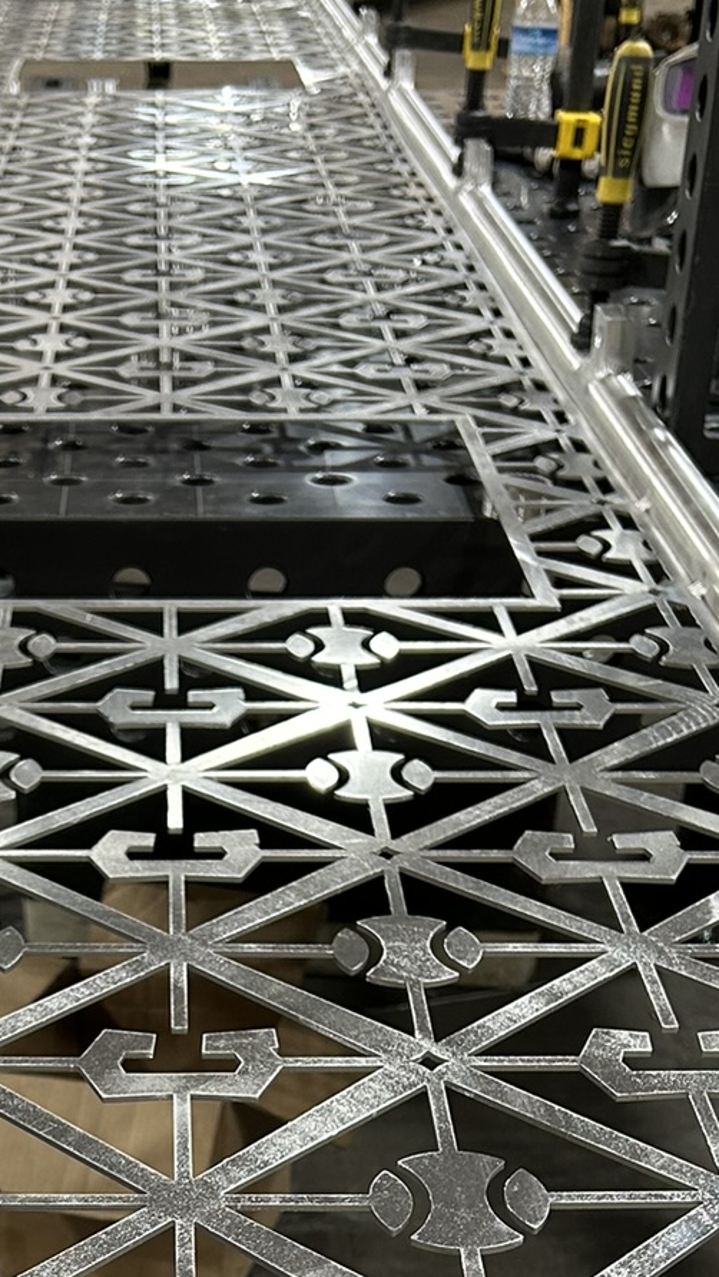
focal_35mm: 65
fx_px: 2202
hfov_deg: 18.3
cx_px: 119
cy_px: 1257
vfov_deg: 30.2
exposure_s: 1/60
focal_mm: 5.7
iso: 100
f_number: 1.5
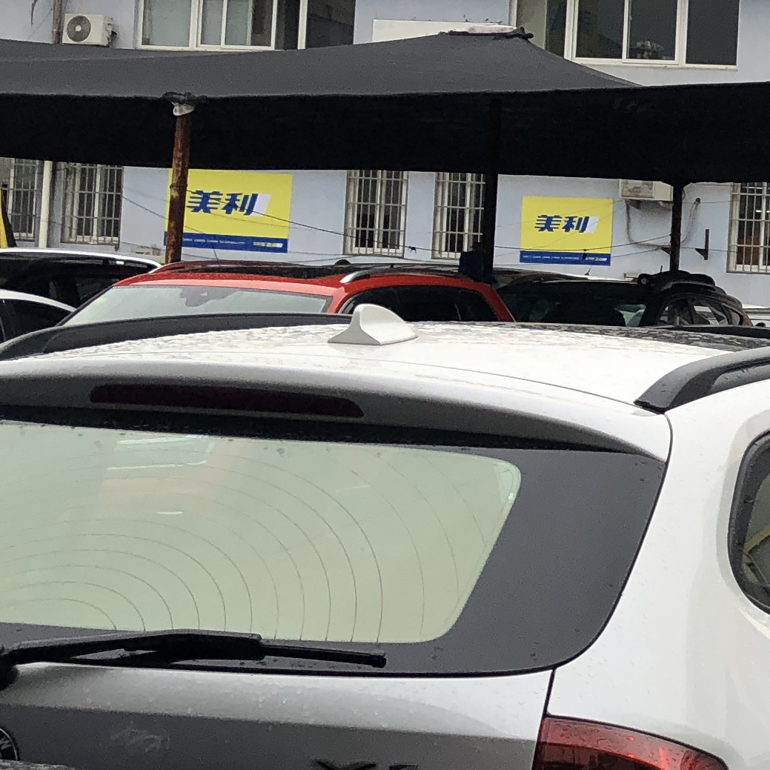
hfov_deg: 16.2
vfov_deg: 18.1
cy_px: 247
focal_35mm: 96
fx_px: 2416
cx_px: 1238
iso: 20
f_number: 1.8
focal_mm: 3.99
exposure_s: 1/585
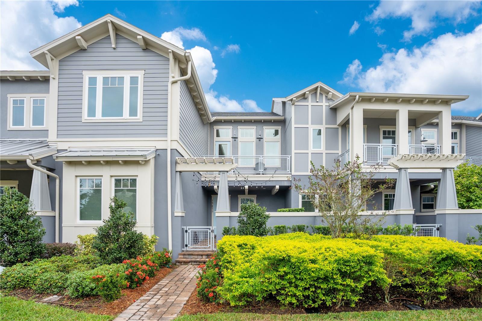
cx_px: 241
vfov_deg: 73.7
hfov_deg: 96.7
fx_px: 214
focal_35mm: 16
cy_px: 160
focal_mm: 16
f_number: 5
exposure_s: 1/80
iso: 100
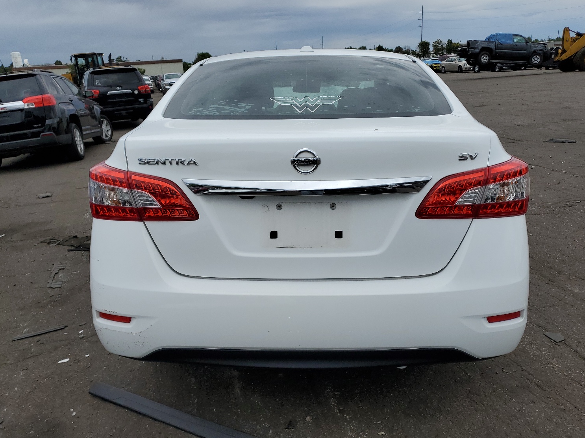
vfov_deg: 49.7
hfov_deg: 63.4
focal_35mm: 28
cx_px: 305
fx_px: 473
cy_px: 226
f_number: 1.5
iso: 50
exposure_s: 1/5000
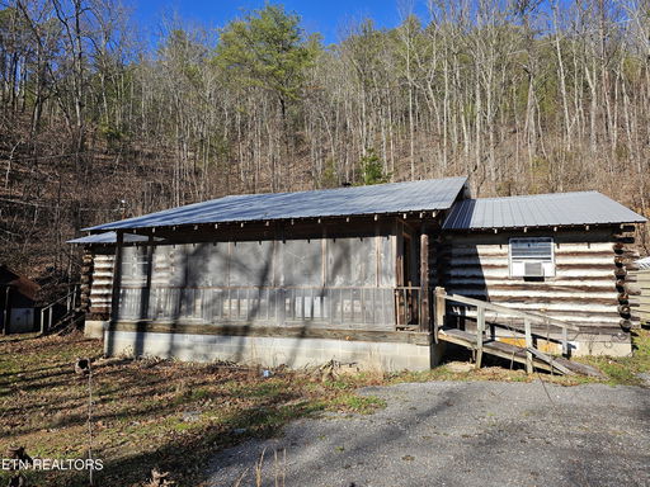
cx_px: 325
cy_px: 244
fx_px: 432
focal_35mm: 23
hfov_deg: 73.9
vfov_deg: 58.9
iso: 10
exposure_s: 1/501
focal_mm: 6.3
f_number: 1.7
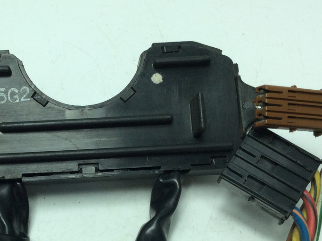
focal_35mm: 60
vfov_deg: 24.2
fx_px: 557
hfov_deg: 31.6
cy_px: 169
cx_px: 78
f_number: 2.4
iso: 32
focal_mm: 3.3
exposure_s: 1/371
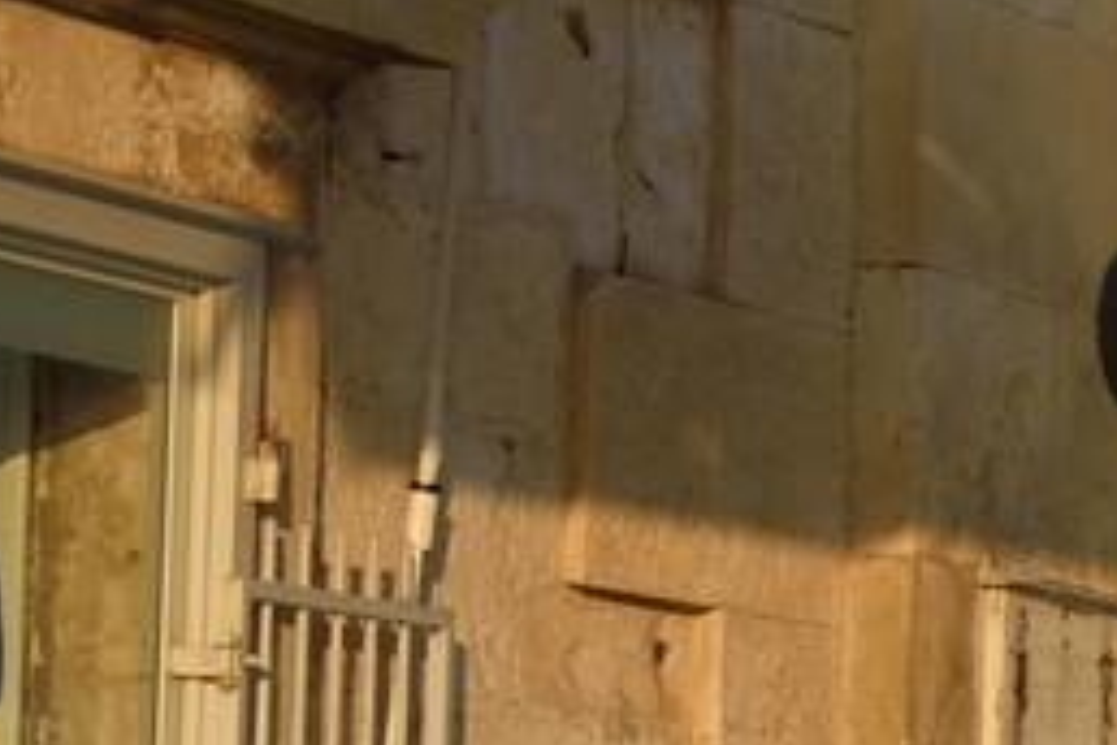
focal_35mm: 236
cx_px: 3325
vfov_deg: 5.8
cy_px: 643
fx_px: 7322
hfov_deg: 7.6
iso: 200
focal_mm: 38
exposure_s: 1/500
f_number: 8
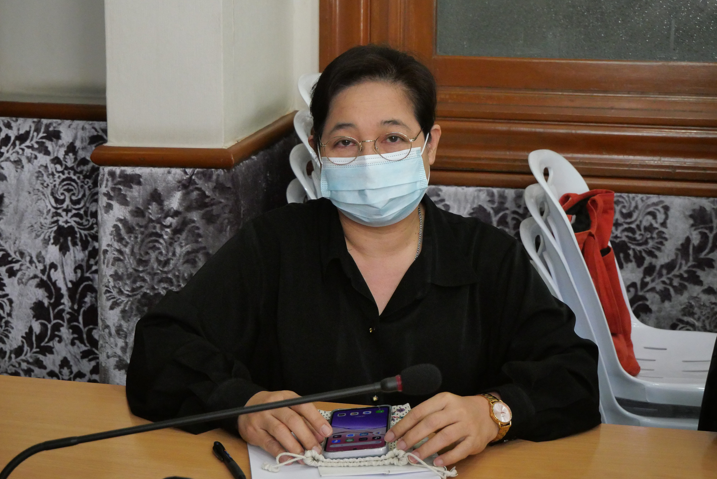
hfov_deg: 34.5
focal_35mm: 58
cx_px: 358
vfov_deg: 23.4
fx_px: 1156
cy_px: 240
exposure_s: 1/200
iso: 3200
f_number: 4.7
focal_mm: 28
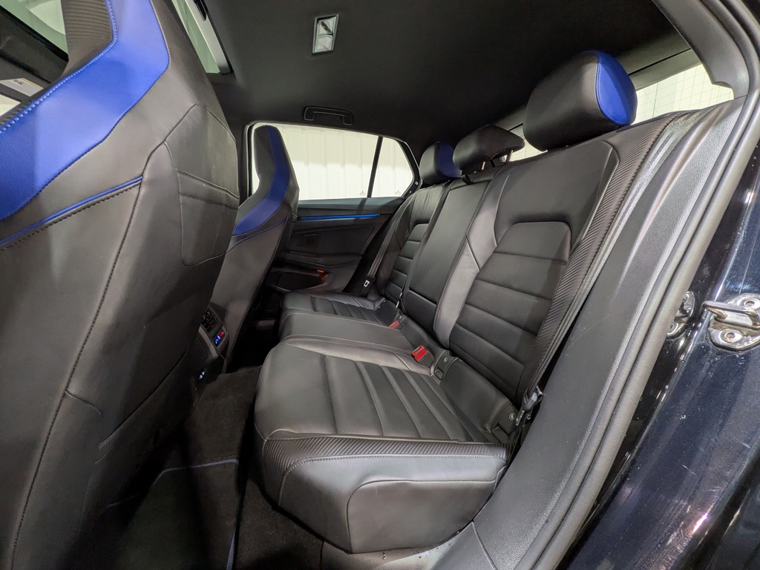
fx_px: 307
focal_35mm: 14
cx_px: 380
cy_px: 285
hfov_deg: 102.1
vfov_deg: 85.7
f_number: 2.2
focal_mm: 1.83
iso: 86
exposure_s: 1/24
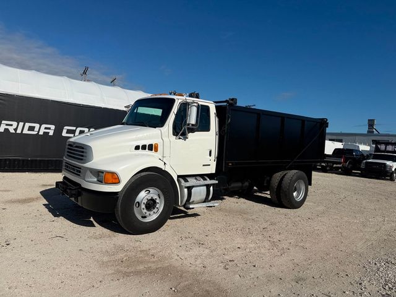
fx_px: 275
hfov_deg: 71.6
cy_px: 148
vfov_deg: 56.8
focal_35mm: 24
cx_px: 198
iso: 80
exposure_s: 1/11905
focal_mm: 6.76
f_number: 1.78
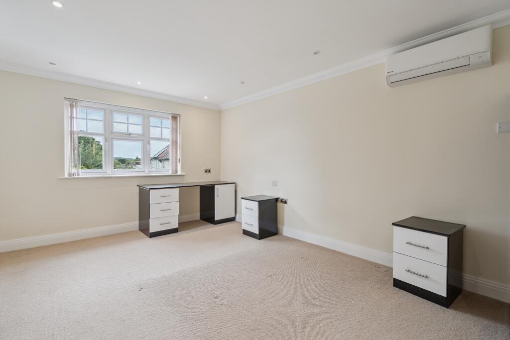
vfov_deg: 73.8
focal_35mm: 16
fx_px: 227
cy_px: 170
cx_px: 255
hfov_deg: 96.7
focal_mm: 16
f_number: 5
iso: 320
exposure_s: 1/60
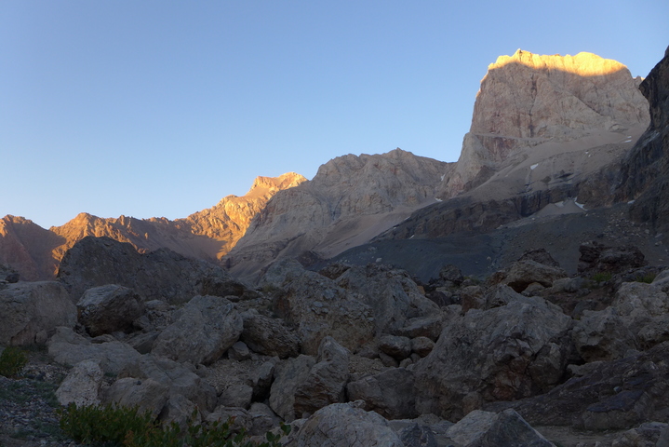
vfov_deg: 53.2
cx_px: 334
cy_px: 224
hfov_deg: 73.7
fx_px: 446
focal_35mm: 24
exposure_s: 1/160
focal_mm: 4.7
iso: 80
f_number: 2.8
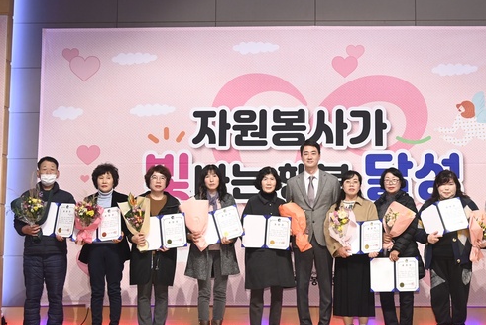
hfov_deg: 33.3
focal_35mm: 60
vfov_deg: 22.6
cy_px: 176
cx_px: 292
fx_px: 810
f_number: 4.5
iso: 2500
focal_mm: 46
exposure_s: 1/125
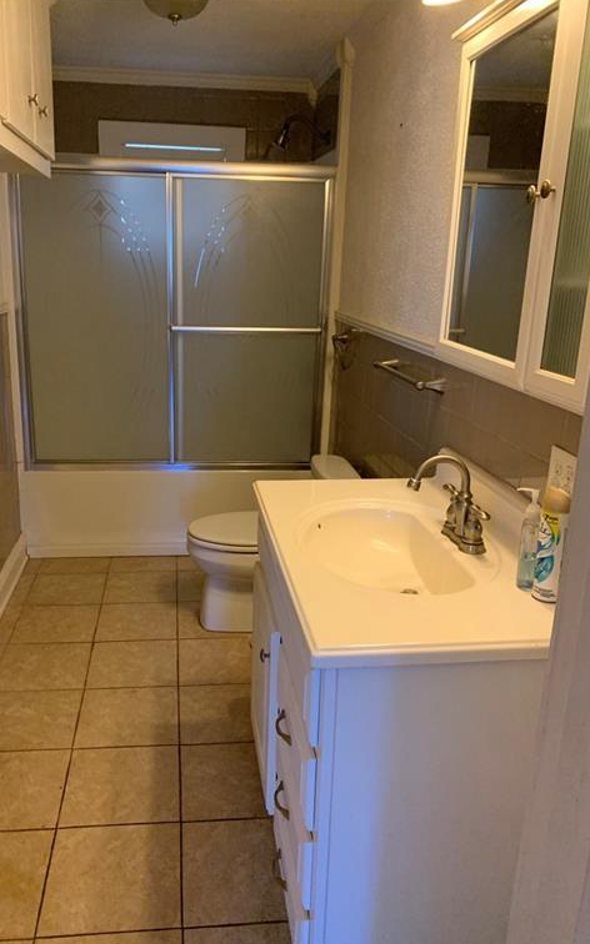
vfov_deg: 66.5
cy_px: 472
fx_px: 721
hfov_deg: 44.3
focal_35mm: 28
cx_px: 240
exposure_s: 1/60
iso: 320
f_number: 1.8
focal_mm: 4.25
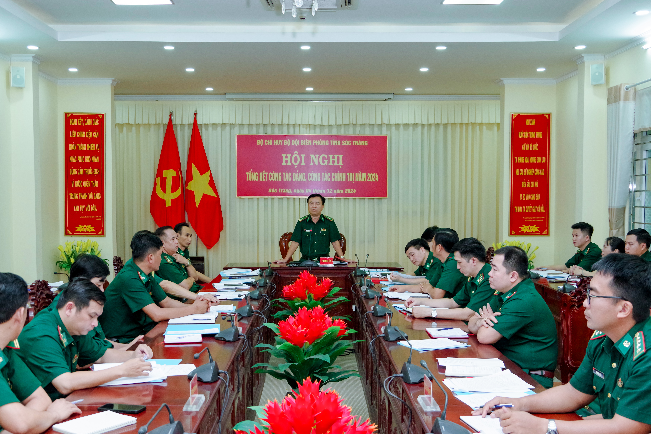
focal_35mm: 40
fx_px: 723
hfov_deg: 48.4
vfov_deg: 33.4
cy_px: 241
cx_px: 311
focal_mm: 24
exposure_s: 1/100
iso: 1600
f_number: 5.6
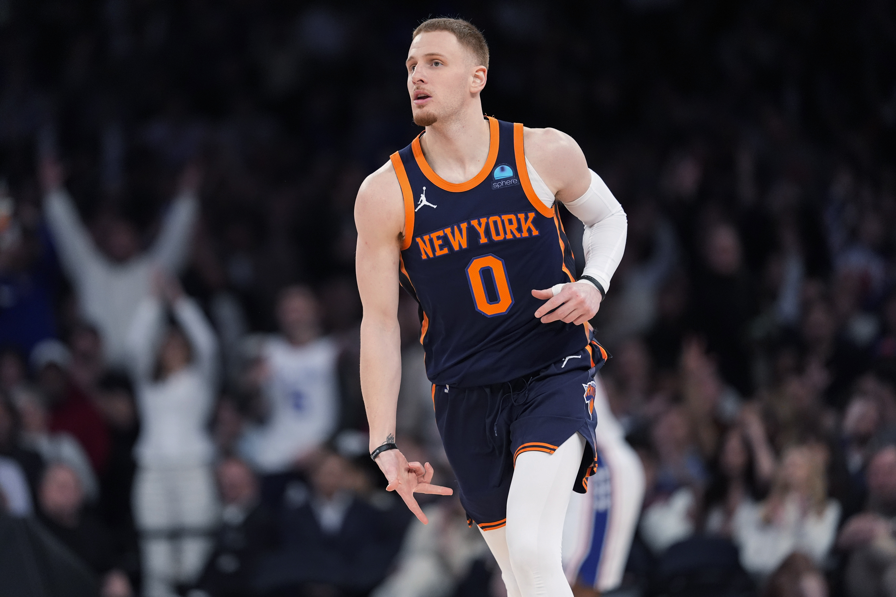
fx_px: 7466
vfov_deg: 4.6
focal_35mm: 300
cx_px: 448
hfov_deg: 6.9
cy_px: 298
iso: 4000
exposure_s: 1/1000
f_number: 2.8
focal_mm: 300
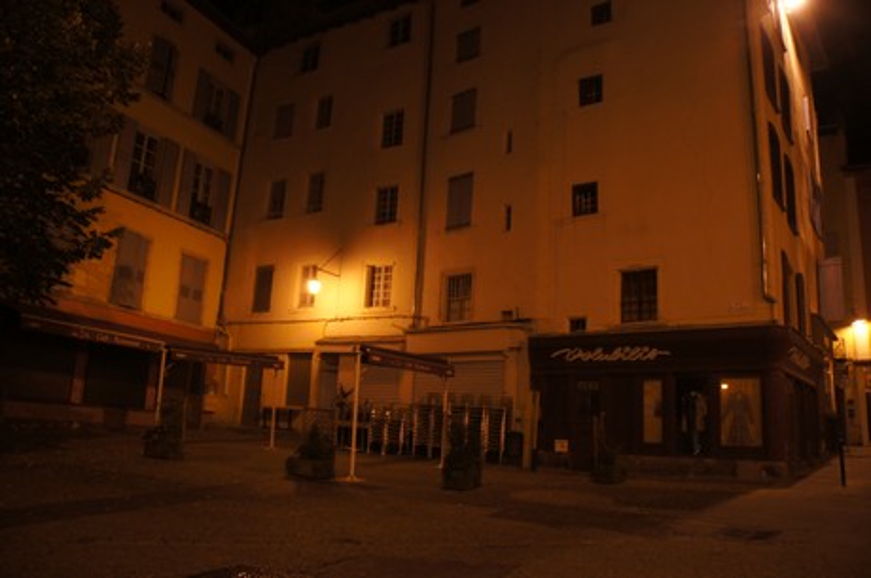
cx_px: 436
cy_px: 289
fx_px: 652
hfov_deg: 67.5
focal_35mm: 27
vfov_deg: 47.8
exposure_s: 1/30
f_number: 3.5
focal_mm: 18
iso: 800
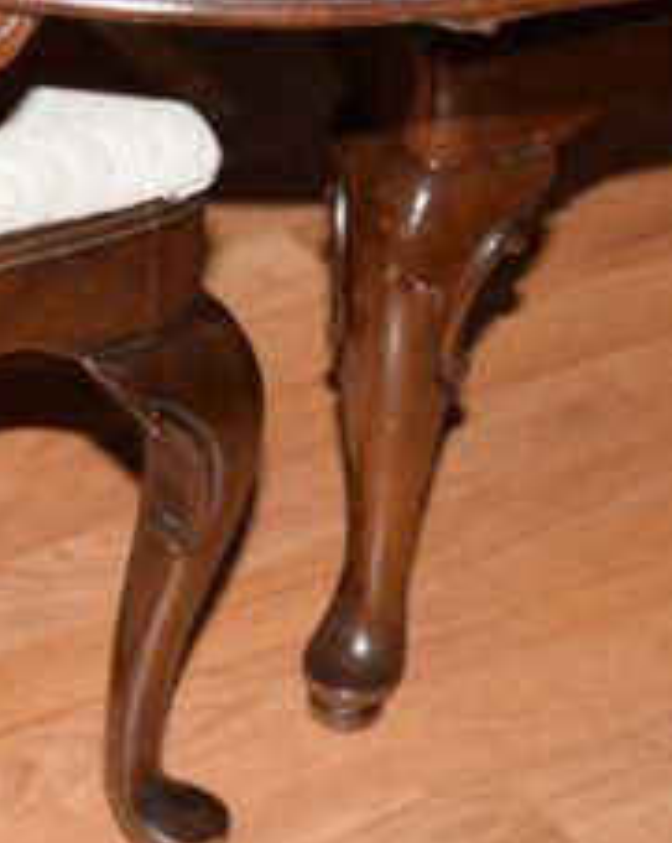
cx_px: -163
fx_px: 4160
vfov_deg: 11.6
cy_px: 492
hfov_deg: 9.1
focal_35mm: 167
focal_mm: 42
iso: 800
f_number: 5
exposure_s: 1/125
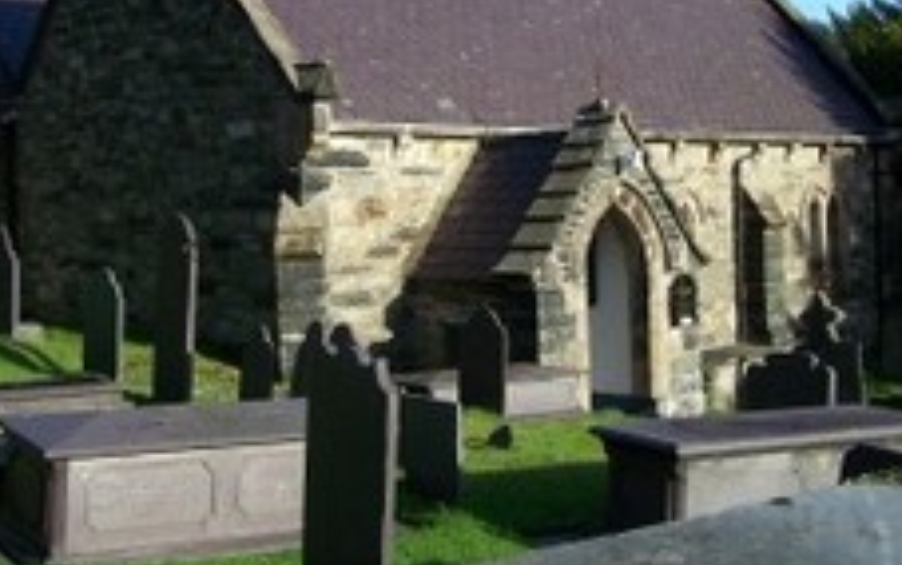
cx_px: 493
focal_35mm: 62
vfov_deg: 20.7
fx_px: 1524
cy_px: 119
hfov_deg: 32.9
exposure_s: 1/400
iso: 64
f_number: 2.8
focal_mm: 6.3
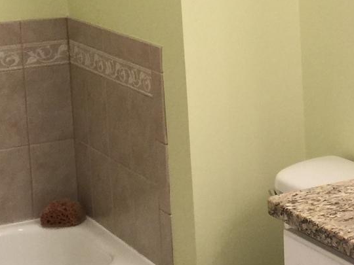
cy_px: 17
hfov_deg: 16.4
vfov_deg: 13.3
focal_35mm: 110
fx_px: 1125
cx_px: 521
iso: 50
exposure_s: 1/30
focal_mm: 4.15
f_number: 2.2
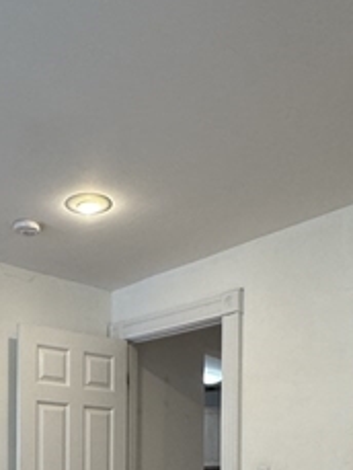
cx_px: 66
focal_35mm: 47
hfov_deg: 30.1
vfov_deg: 35.7
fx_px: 638
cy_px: 491
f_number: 2.2
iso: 160
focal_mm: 2.22
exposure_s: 1/120
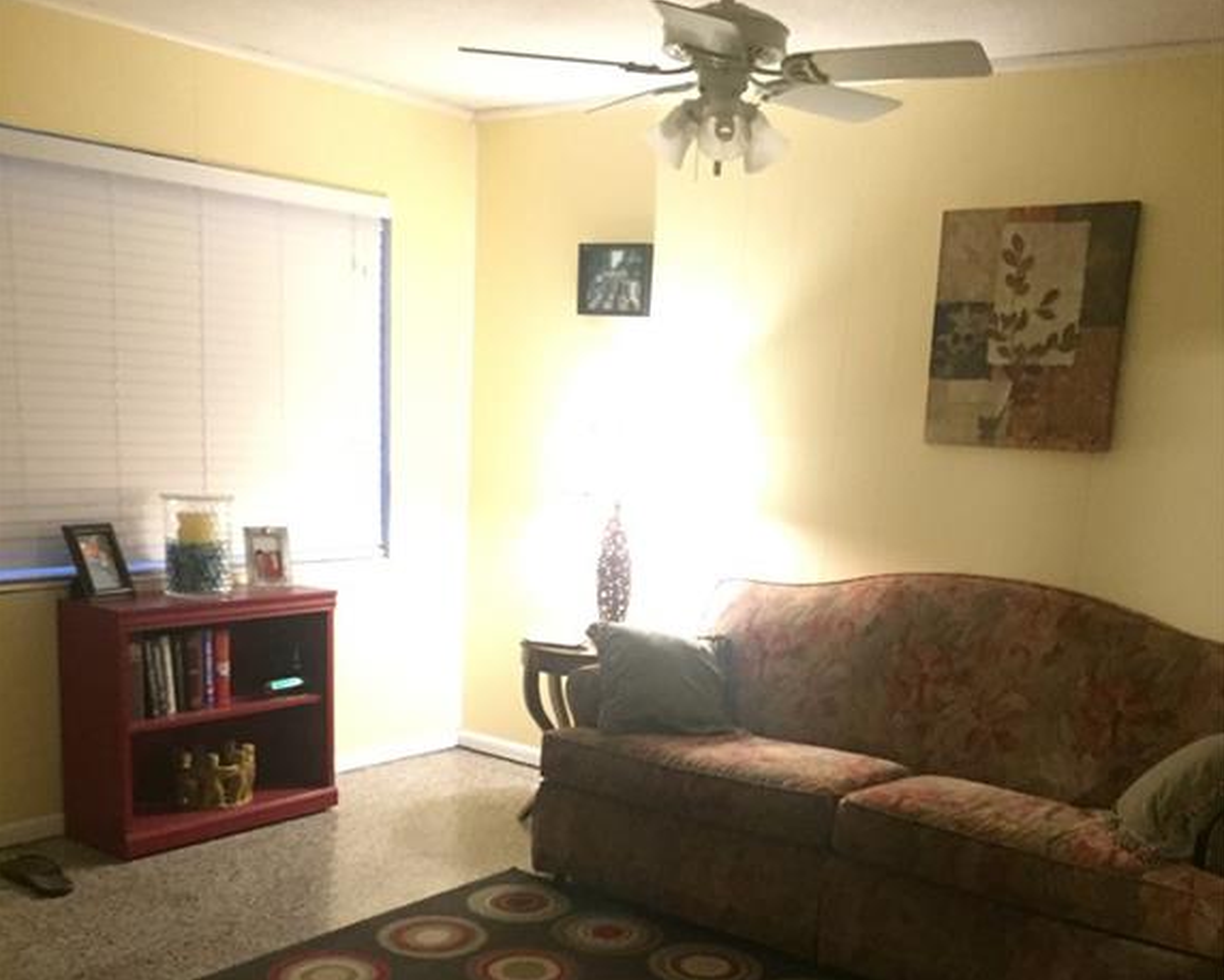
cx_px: 612
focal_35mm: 38
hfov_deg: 47.9
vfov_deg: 38.4
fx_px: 1377
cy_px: 710
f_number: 2.2
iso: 400
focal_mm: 4.15
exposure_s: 1/15
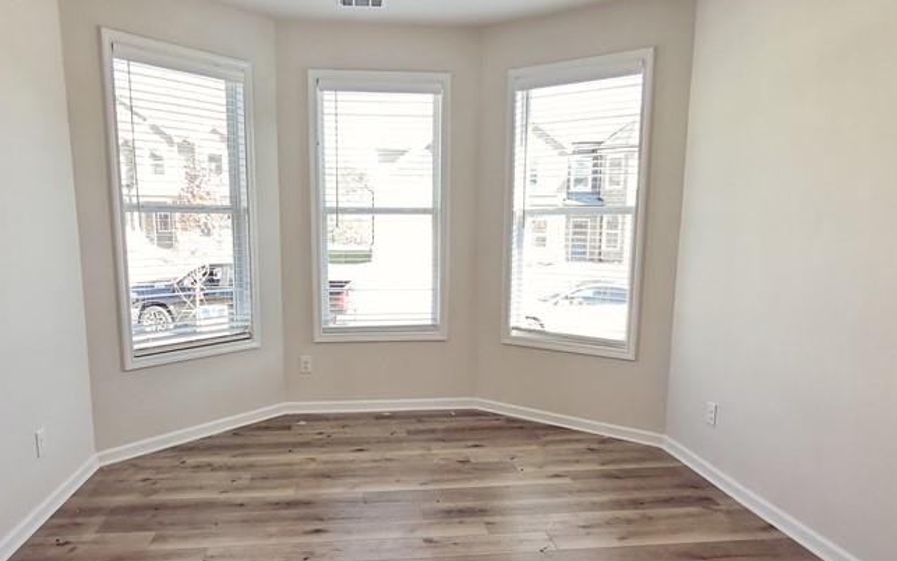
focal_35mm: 27
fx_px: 660
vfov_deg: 45.7
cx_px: 412
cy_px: 346
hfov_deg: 68.3
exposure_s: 1/60
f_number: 2.2
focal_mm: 2.35
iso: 125
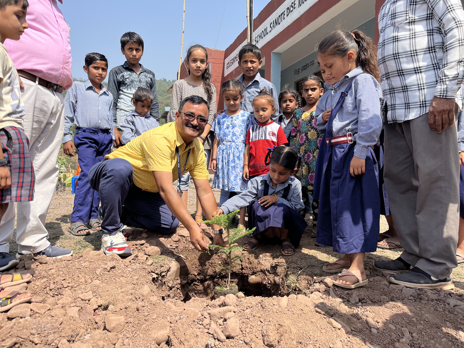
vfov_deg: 53.1
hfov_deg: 67.3
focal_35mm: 26
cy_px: 174
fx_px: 349
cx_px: 232
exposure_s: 1/1890
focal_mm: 5.1
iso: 50
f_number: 1.6
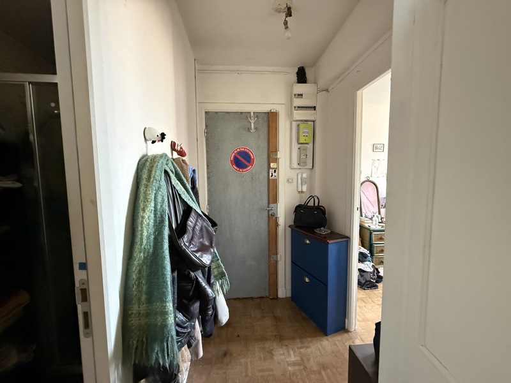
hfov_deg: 102.1
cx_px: 256
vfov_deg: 85.7
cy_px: 192
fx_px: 207
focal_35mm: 14
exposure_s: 1/60
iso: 800
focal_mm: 2.22
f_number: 2.2
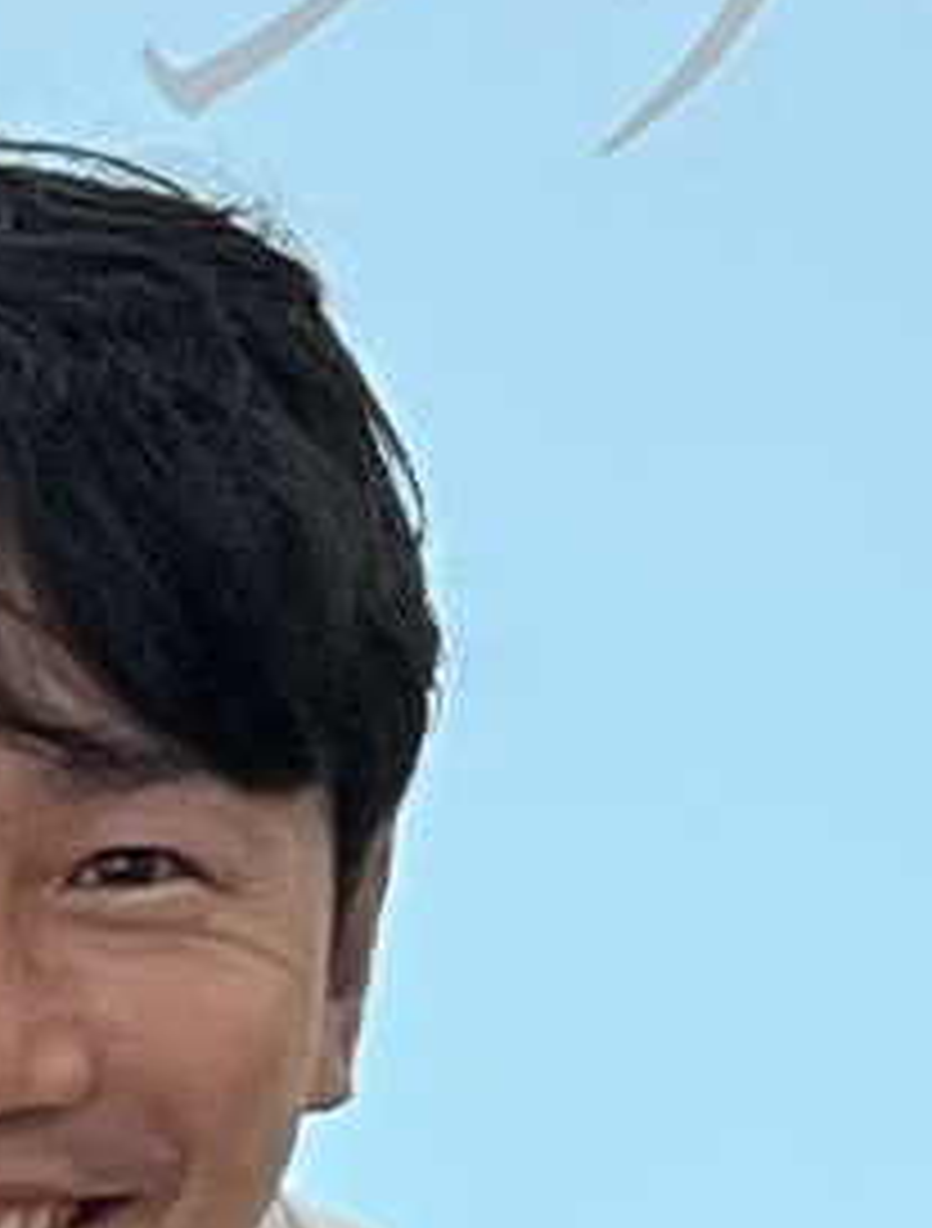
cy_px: 1129
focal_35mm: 61
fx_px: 2175
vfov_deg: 30.1
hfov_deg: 22.9
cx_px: -59
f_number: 1.5
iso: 32
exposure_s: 1/151
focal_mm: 5.7
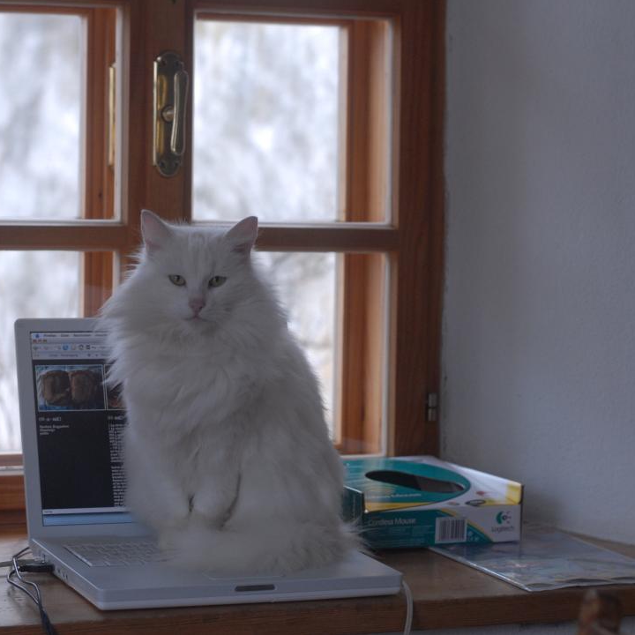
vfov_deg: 8.7
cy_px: 317
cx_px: 186
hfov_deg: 8.7
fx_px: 4185
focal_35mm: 202
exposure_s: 1/60
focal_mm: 105
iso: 400
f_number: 4
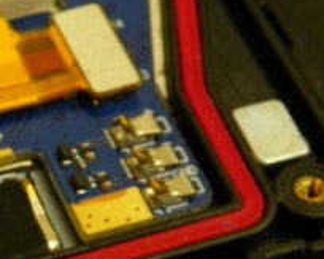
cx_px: -25
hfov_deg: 9.3
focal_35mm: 207
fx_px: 1984
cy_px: 280
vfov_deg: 7.4
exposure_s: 1/6
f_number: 5
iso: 100
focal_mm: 13
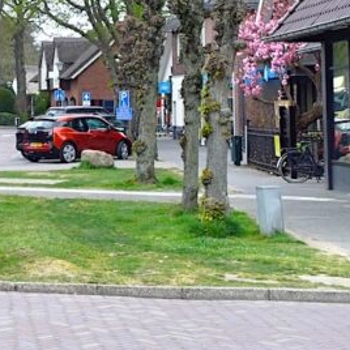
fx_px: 1338
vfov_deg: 14.6
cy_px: -18
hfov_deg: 14.1
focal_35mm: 117
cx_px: -140
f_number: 3.5
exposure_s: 1/160
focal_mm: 13.34
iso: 160
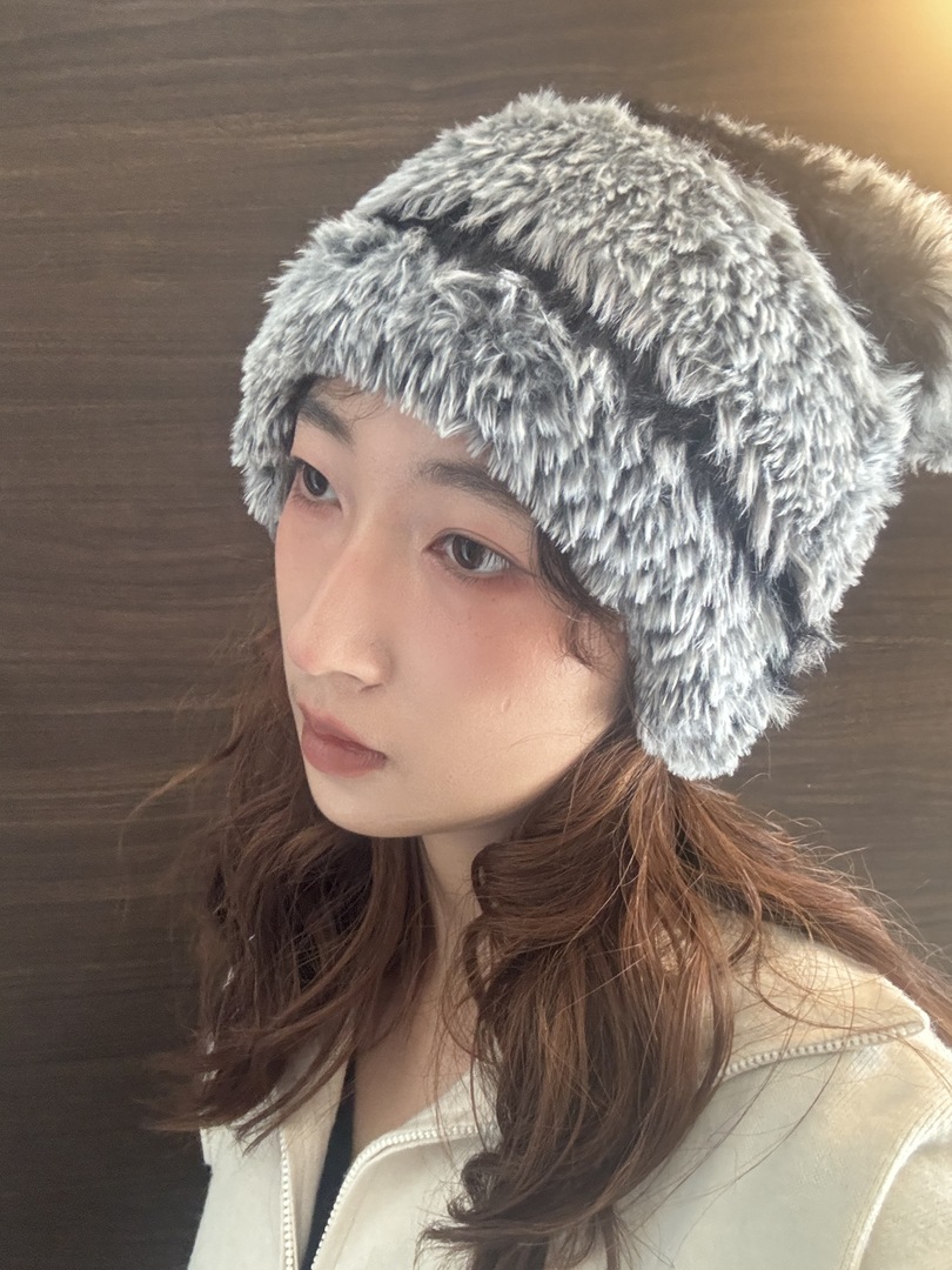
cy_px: 635
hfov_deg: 46.8
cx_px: 476
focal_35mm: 30
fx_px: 1100
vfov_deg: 60.0
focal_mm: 2.69
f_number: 1.9
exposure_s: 1/33
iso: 320
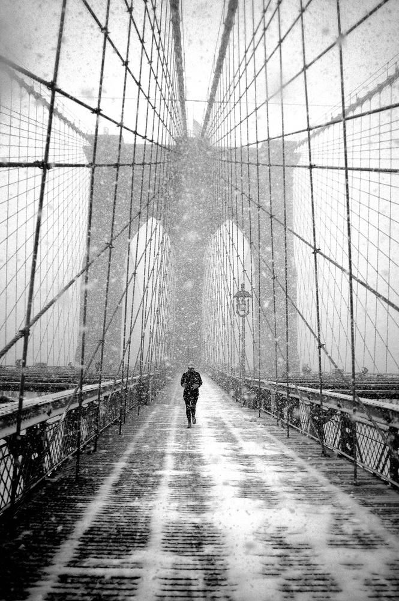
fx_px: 500
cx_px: 200
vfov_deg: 62.0
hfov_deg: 43.5
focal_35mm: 30
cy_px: 300
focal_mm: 20
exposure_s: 1/1600
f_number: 2.8
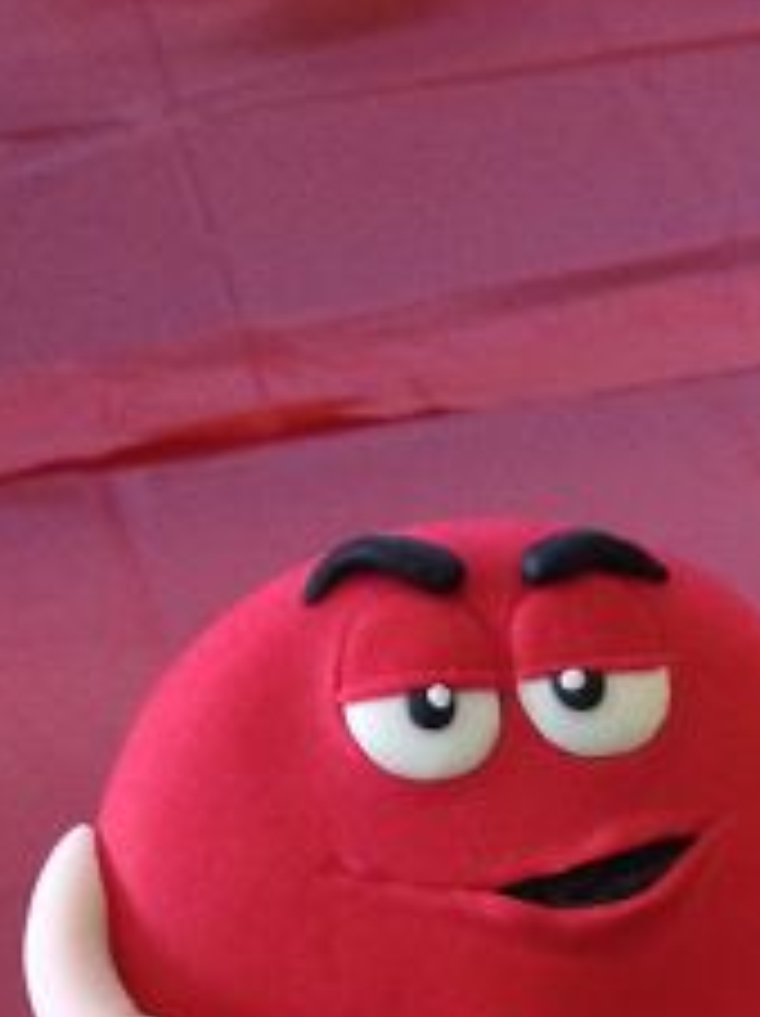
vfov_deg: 14.4
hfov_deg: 11.6
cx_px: 947
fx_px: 3666
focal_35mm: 125
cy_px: 1652
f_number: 2.4
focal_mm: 4.28
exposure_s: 1/20
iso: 200
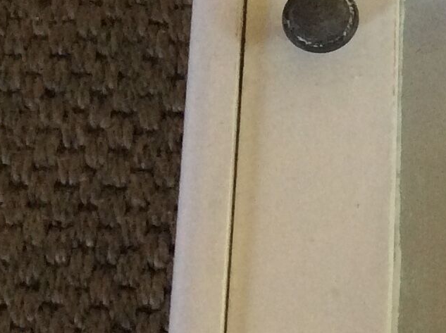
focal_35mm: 131
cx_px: 692
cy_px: 115
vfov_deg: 11.3
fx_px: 1686
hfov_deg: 14.0
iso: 100
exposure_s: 1/25
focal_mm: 3.3
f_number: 2.4
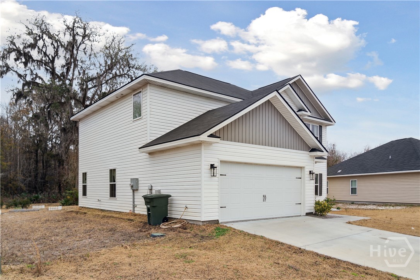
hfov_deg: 71.5
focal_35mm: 25
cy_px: 140
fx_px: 292
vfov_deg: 51.3
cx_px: 210
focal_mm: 25
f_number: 4.5
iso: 100
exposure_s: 1/250
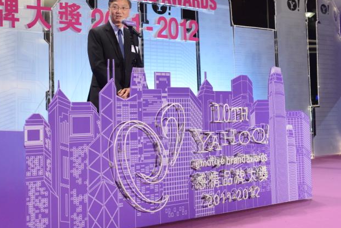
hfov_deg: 28.6
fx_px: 654
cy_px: 57
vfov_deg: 19.6
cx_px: 71
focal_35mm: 69
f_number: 5
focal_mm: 42
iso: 3200
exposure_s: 1/100
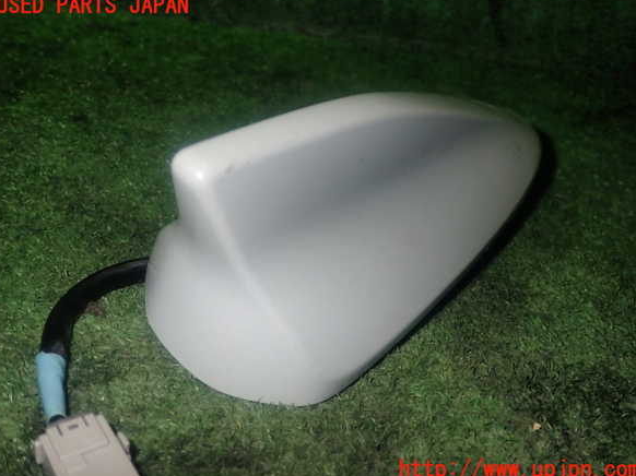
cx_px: 318
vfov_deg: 42.9
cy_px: 238
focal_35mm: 33
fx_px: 606
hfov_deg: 55.4
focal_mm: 5.79
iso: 200
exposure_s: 1/30
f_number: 7.1
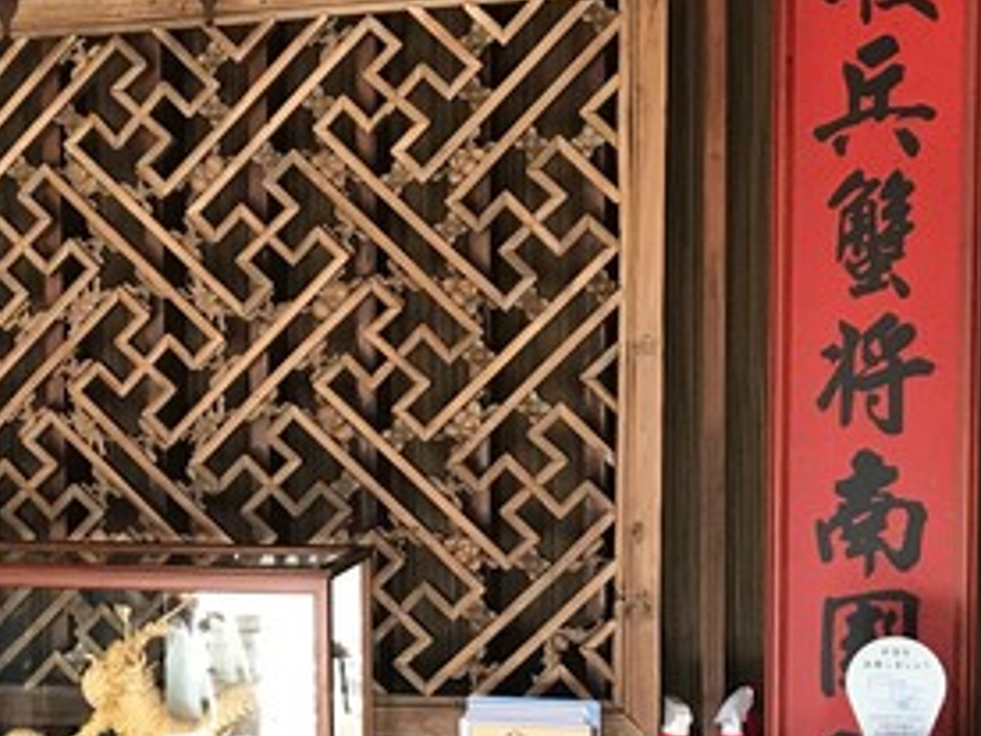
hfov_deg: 25.8
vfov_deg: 20.1
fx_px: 2069
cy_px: 491
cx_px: 82
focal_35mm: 73
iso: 40
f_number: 1.8
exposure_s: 1/30
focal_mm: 3.99
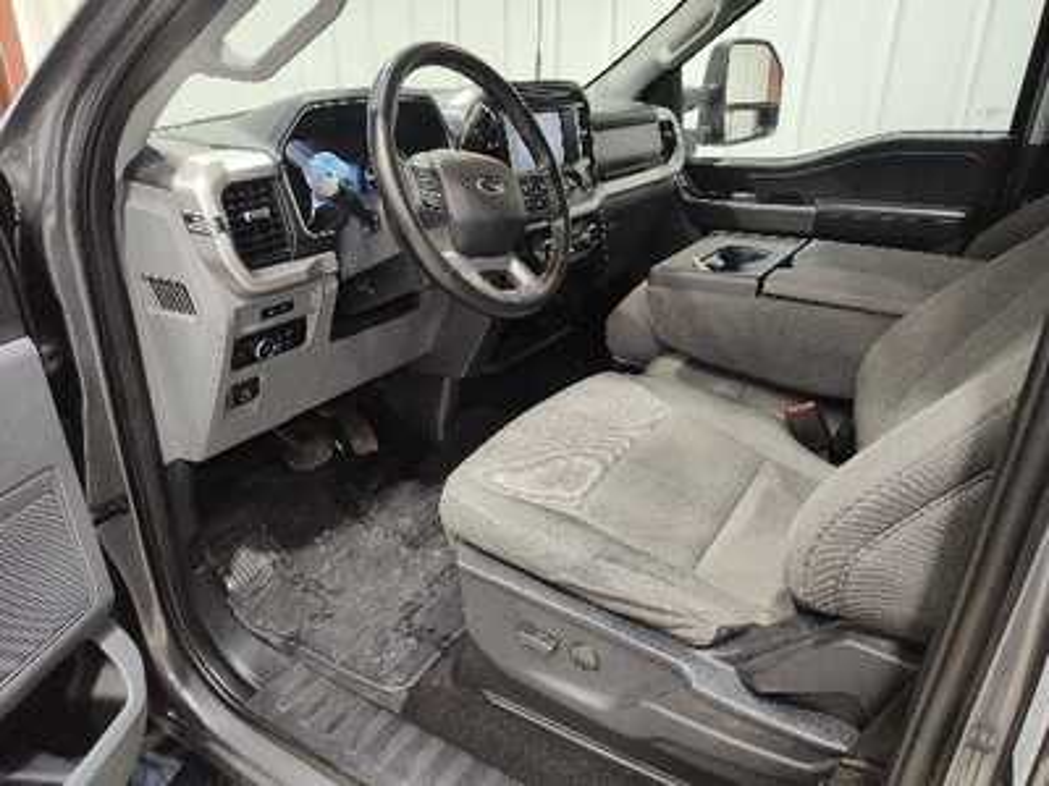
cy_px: 393
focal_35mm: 23
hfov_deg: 73.9
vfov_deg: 58.9
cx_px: 524
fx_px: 697
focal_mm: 5.56
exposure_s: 1/120
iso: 413
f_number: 1.8
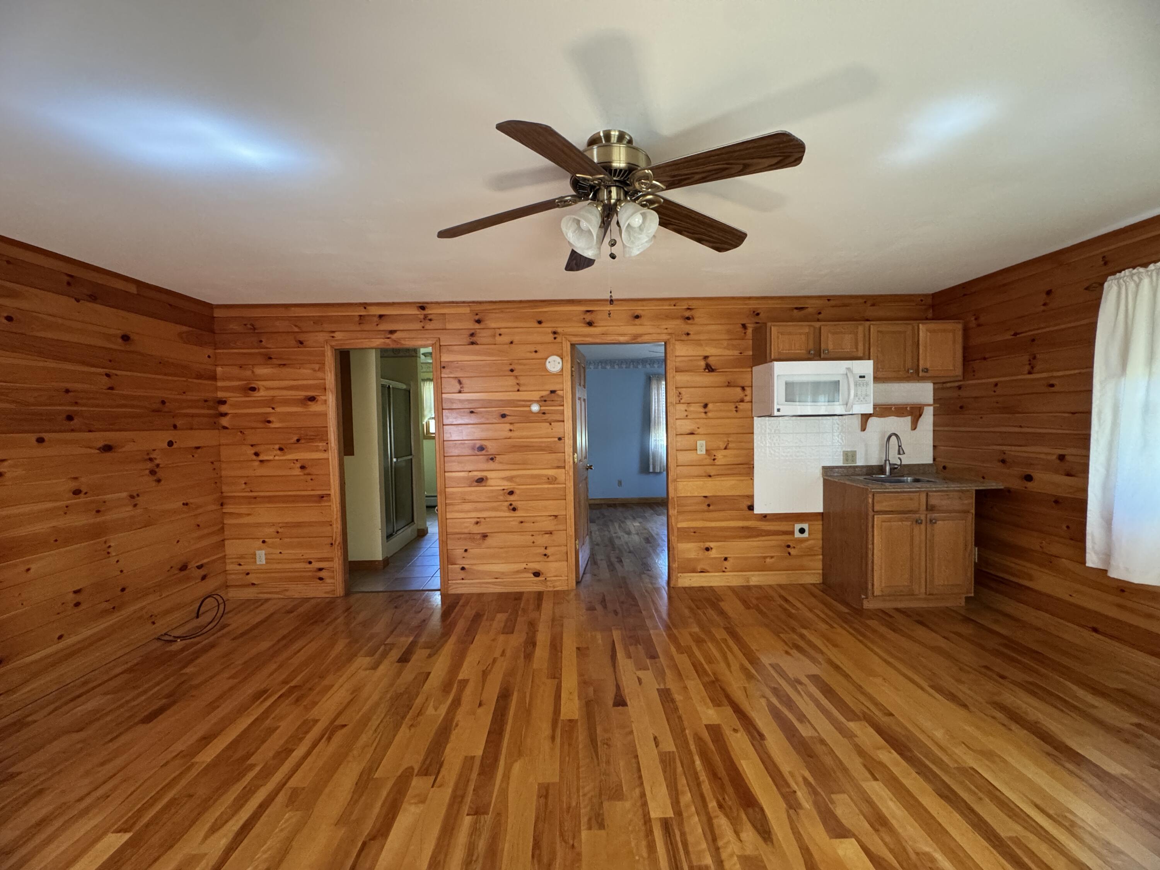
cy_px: 435
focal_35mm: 14
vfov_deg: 85.7
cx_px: 580
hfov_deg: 102.1
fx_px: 469
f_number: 2.2
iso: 500
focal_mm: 2.22
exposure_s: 1/60
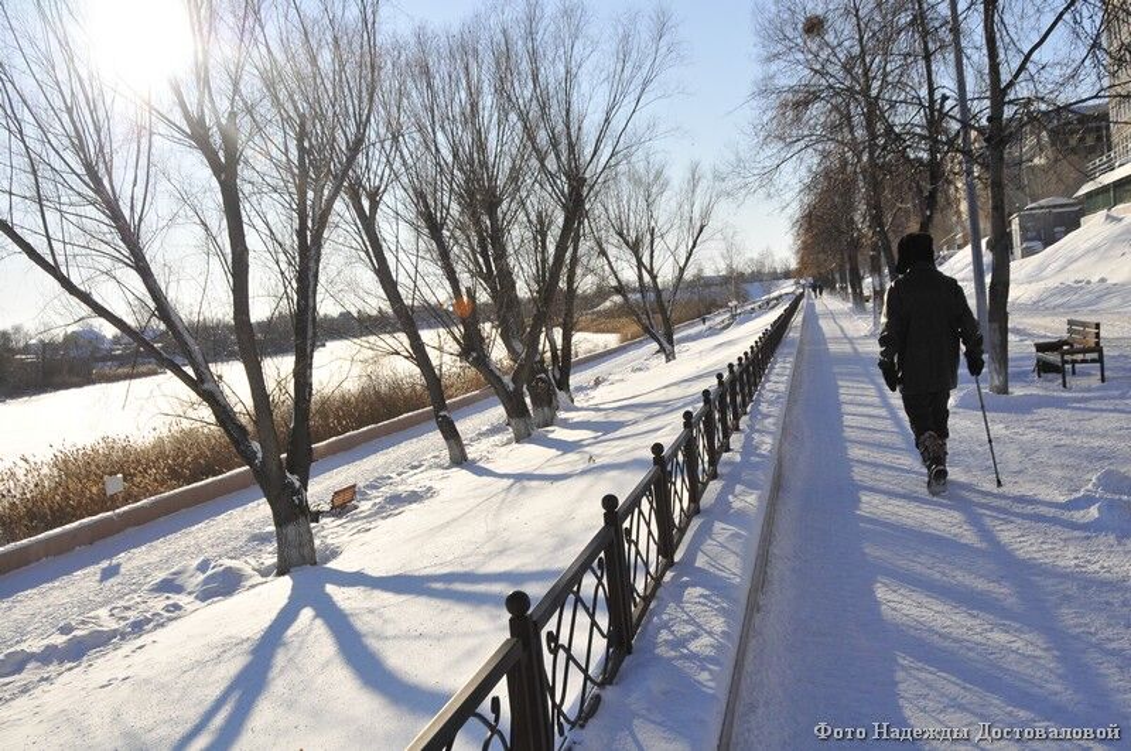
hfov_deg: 45.0
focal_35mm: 44
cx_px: 566
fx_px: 1365
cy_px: 376
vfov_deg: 30.8
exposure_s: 1/2000
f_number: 7.1
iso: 400
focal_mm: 29
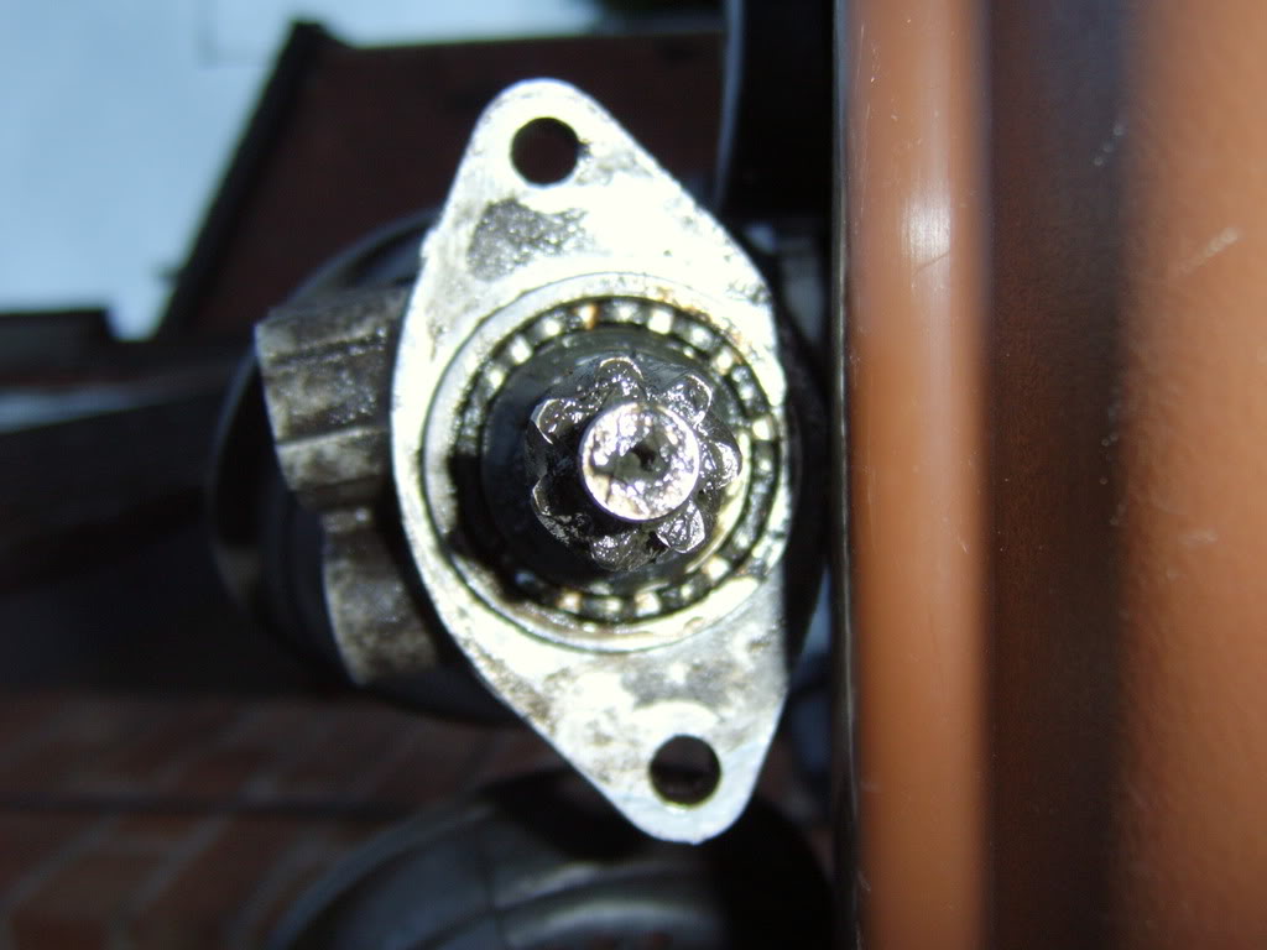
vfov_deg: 45.4
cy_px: 475
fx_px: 1135
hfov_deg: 58.4
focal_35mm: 31
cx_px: 634
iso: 141
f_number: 2.7
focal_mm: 8.13
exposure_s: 1/30
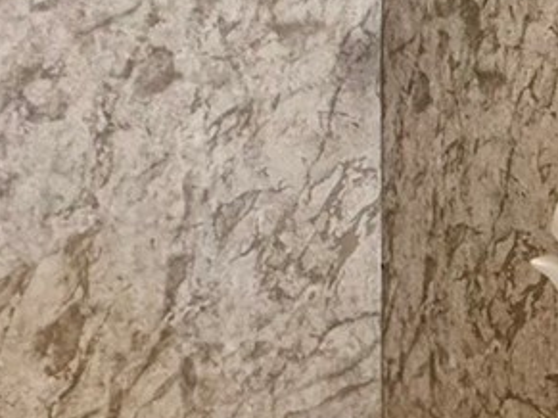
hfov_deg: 23.4
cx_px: 652
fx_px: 1241
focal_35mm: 77
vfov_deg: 18.7
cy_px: 21
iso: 160
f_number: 2.2
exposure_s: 1/60
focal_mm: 2.22
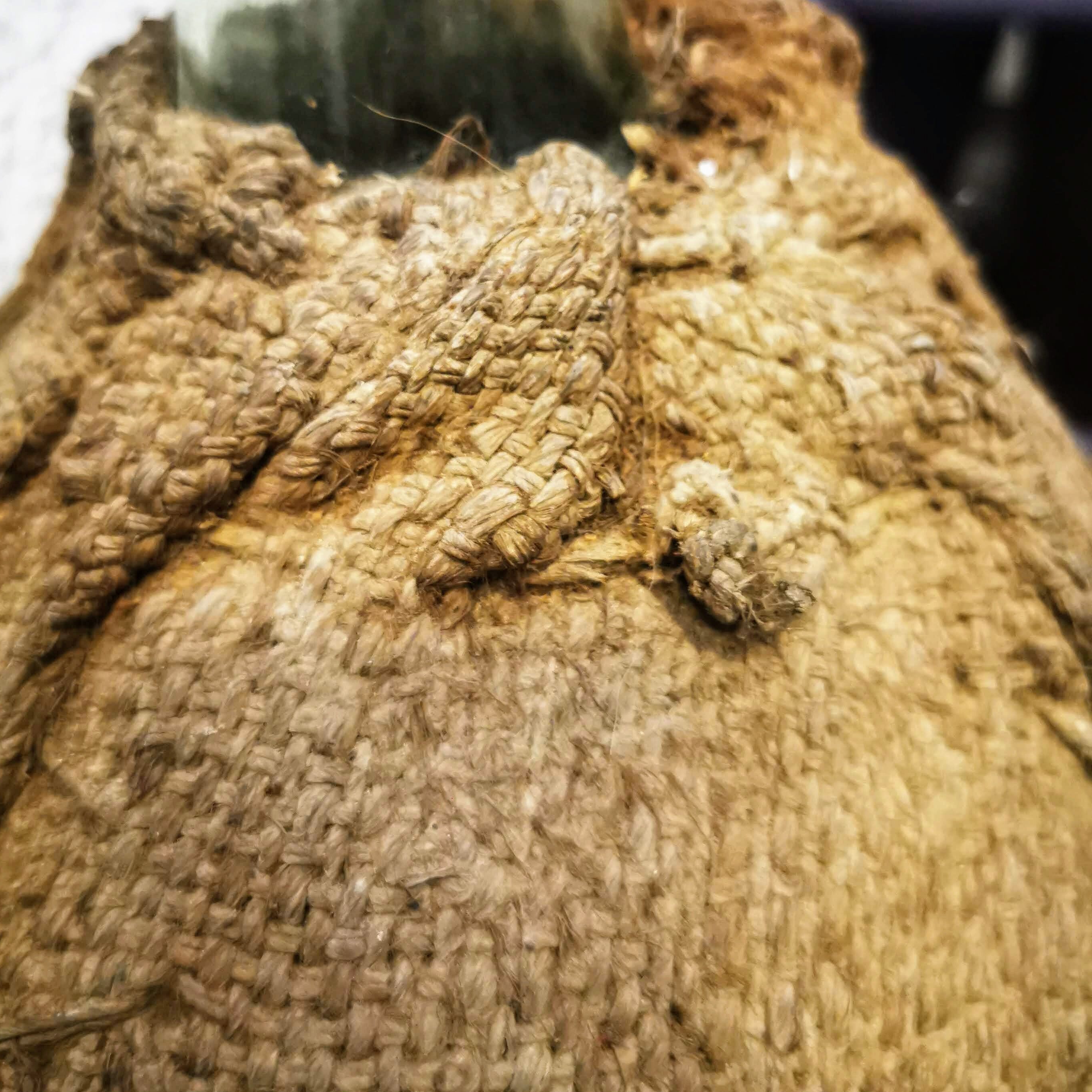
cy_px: 417
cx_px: 545
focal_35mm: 32
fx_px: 1142
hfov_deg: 51.1
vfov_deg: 50.6
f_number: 1.6
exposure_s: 1/33.3
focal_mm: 5.56
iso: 400
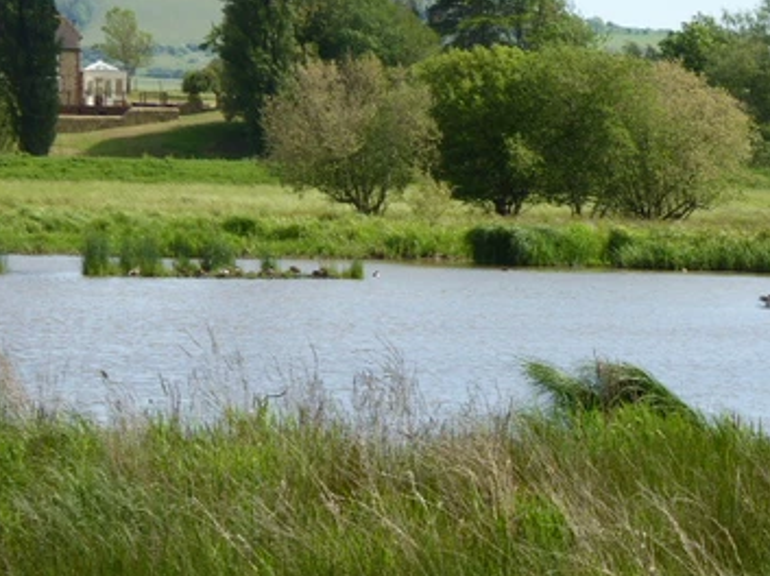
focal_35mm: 241
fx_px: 5355
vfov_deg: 6.2
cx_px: 458
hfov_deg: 8.2
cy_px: 299
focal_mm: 28.7
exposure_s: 1/250
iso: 100
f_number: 5.5
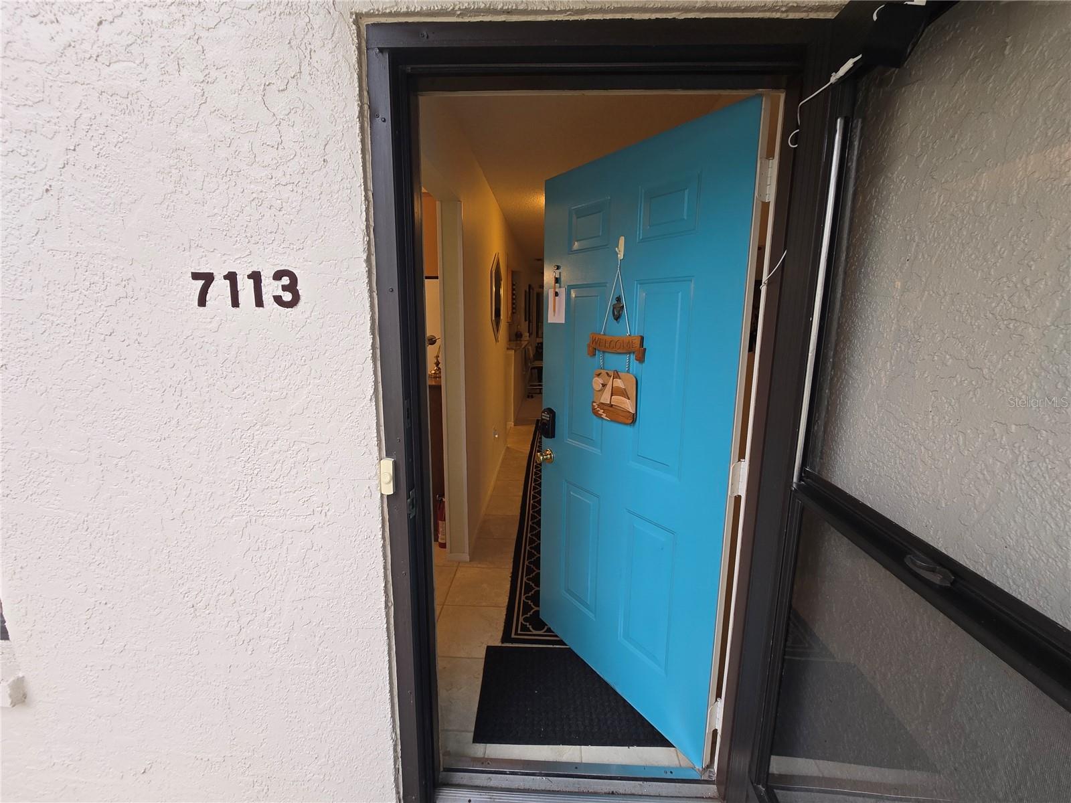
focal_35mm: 13
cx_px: 536
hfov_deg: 106.2
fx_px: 402
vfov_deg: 89.9
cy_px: 402
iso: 80
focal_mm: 2.2
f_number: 2.2
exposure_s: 1/60
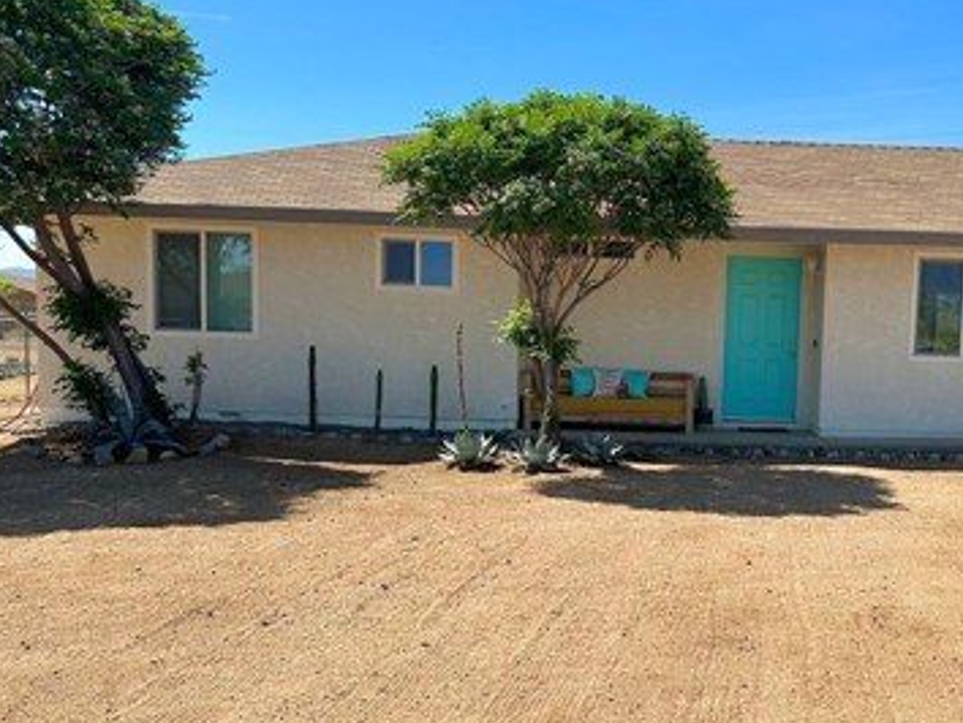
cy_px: 470
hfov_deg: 39.4
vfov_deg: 30.7
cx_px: 710
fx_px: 1308
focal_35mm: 47
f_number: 1.5
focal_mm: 5.7
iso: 50
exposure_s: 1/4831
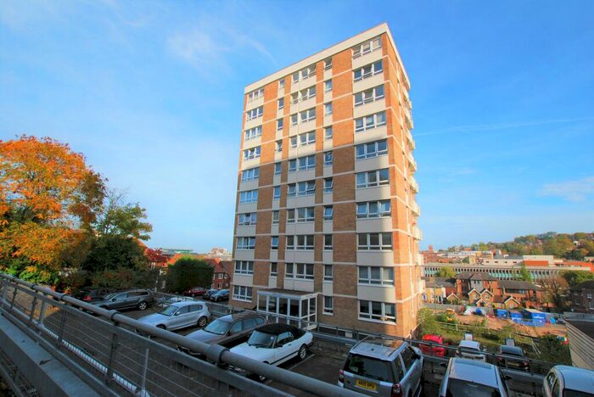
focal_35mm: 15
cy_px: 198
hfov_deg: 100.3
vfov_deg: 77.4
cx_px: 297
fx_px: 248
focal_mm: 10
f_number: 8
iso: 100
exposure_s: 1/250
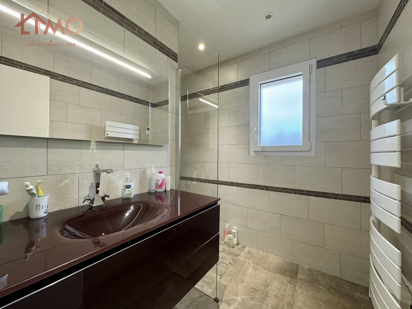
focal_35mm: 14
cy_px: 154
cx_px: 206
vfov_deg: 85.7
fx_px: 167
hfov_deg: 102.1
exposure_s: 1/50
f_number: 2.2
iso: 250
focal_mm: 2.22
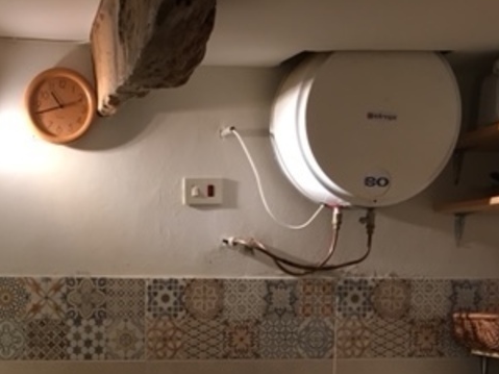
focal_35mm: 62
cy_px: 397
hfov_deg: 30.7
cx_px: 131
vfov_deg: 22.5
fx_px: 894
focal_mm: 4.15
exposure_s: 1/33
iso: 125
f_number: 2.2
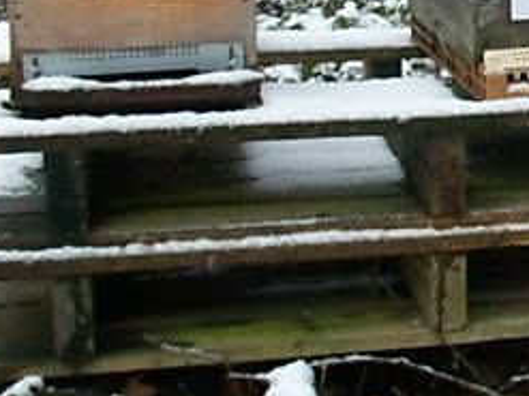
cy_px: -71
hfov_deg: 17.1
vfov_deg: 13.1
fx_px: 1680
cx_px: 623
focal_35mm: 110
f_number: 2.8
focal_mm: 5.7
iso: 80
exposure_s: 1/80
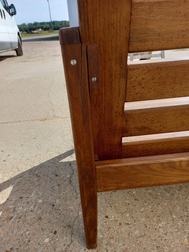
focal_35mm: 25
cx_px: 94
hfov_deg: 54.9
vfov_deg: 69.4
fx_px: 182
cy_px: 126
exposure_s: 1/370
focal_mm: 4.6
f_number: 2
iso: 25
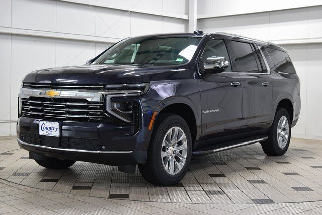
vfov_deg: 23.8
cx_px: 161
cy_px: 108
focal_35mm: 57
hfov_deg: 35.0
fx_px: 510
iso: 500
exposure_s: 1/15
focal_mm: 38
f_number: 6.3
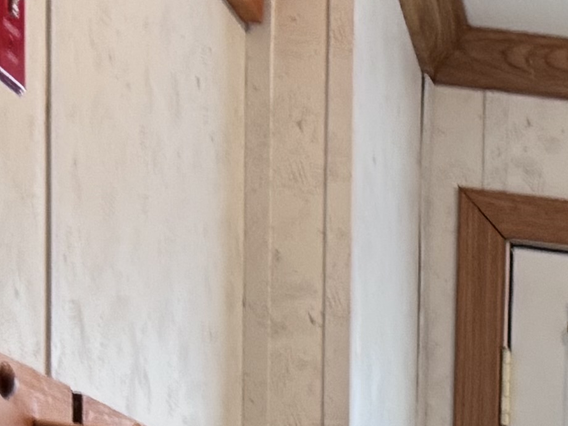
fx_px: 2445
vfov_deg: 8.7
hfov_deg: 11.5
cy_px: 1130
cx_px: 1259
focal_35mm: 149
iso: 125
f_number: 1.78
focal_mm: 6.76
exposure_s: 1/60
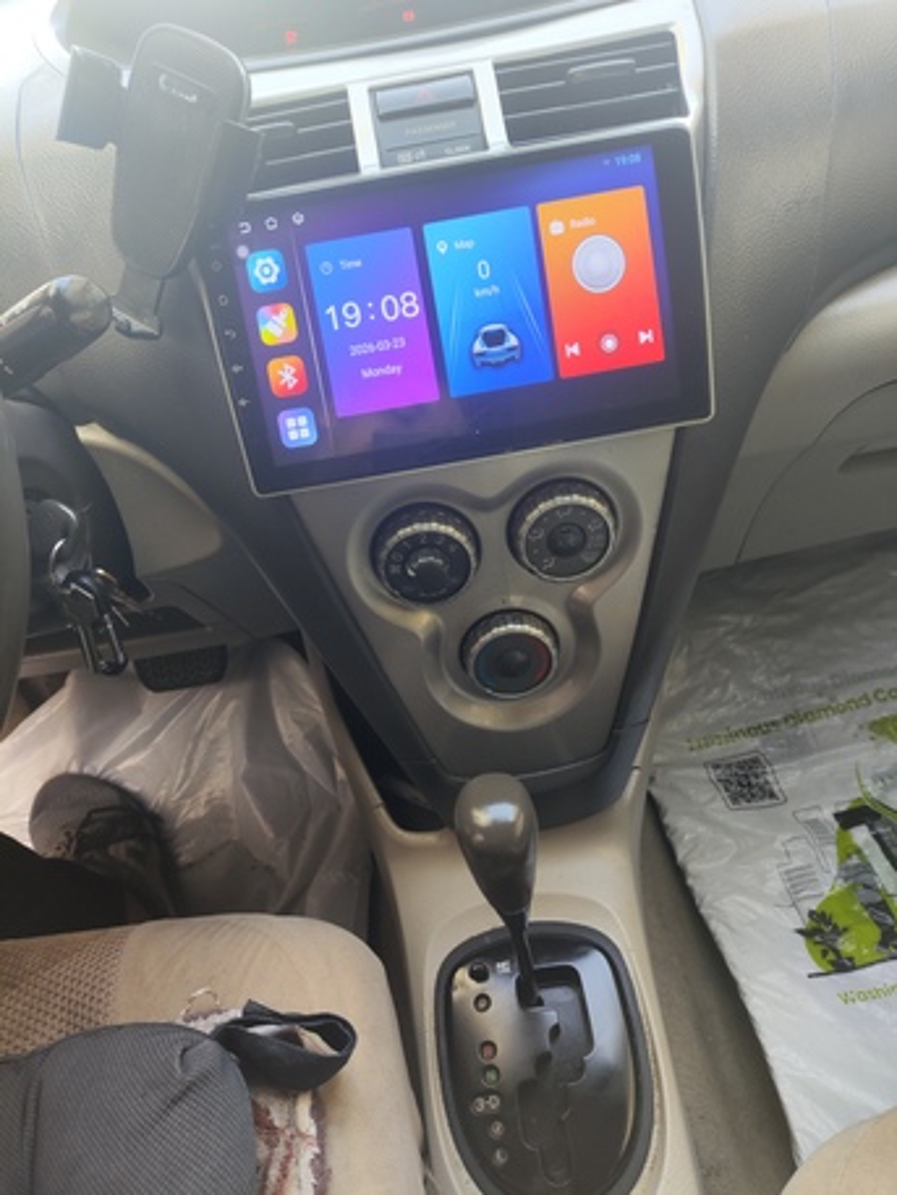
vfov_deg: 71.6
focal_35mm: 24
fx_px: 829
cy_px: 598
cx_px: 448
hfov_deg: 56.8
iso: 58
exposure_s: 1/60
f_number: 1.8
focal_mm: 4.68
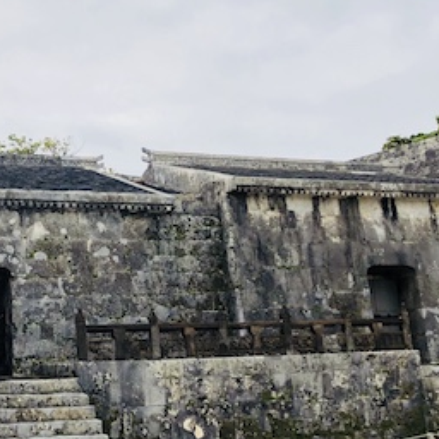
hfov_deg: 28.8
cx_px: 79
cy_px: 165
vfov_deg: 29.4
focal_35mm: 58
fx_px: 832
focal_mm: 3.99
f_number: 1.8
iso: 20
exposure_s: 1/2433
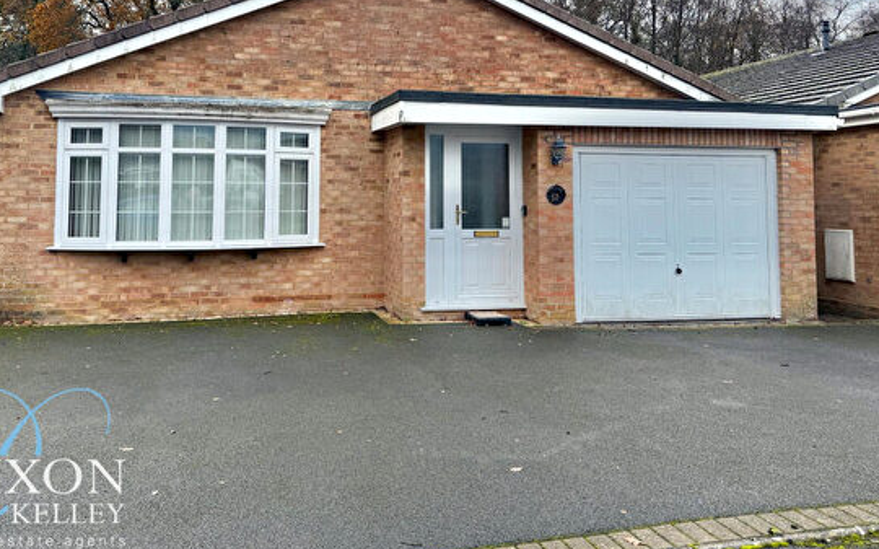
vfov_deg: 37.5
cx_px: 397
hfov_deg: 58.1
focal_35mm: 33
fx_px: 790
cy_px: 149
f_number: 1.78
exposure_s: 1/1618
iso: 100
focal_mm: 6.76
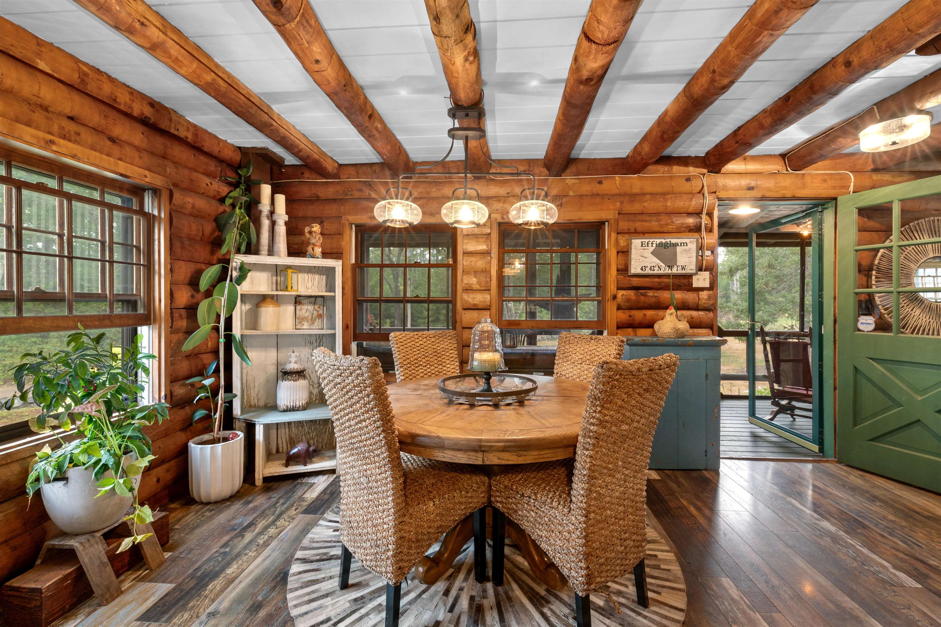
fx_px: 392
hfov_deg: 100.4
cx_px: 470
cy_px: 314
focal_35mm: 15
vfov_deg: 77.3
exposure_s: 2.5
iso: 320
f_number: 11
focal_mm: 15
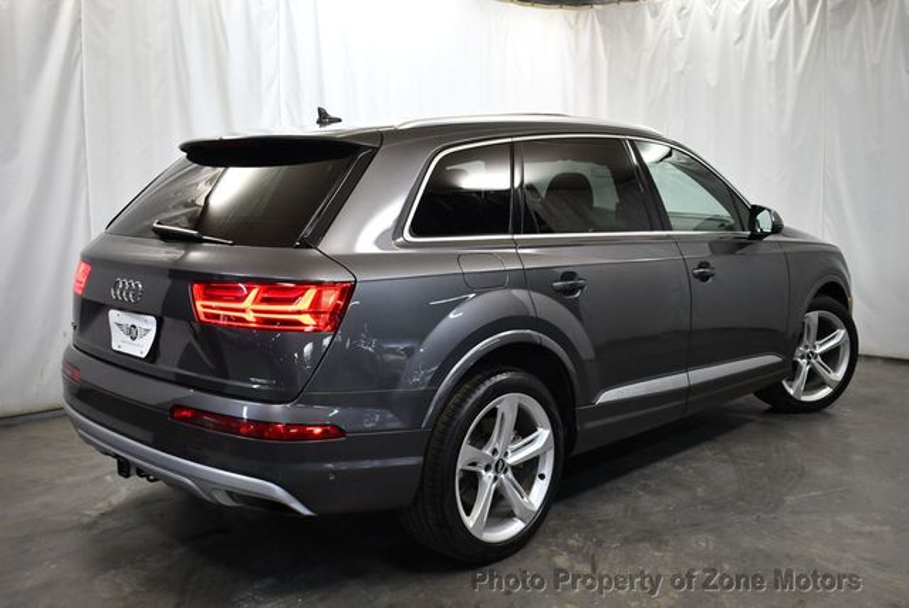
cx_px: 454
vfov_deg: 36.9
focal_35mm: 36
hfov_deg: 53.1
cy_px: 304
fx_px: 910
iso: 800
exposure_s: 1/160
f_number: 3.5
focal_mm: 18
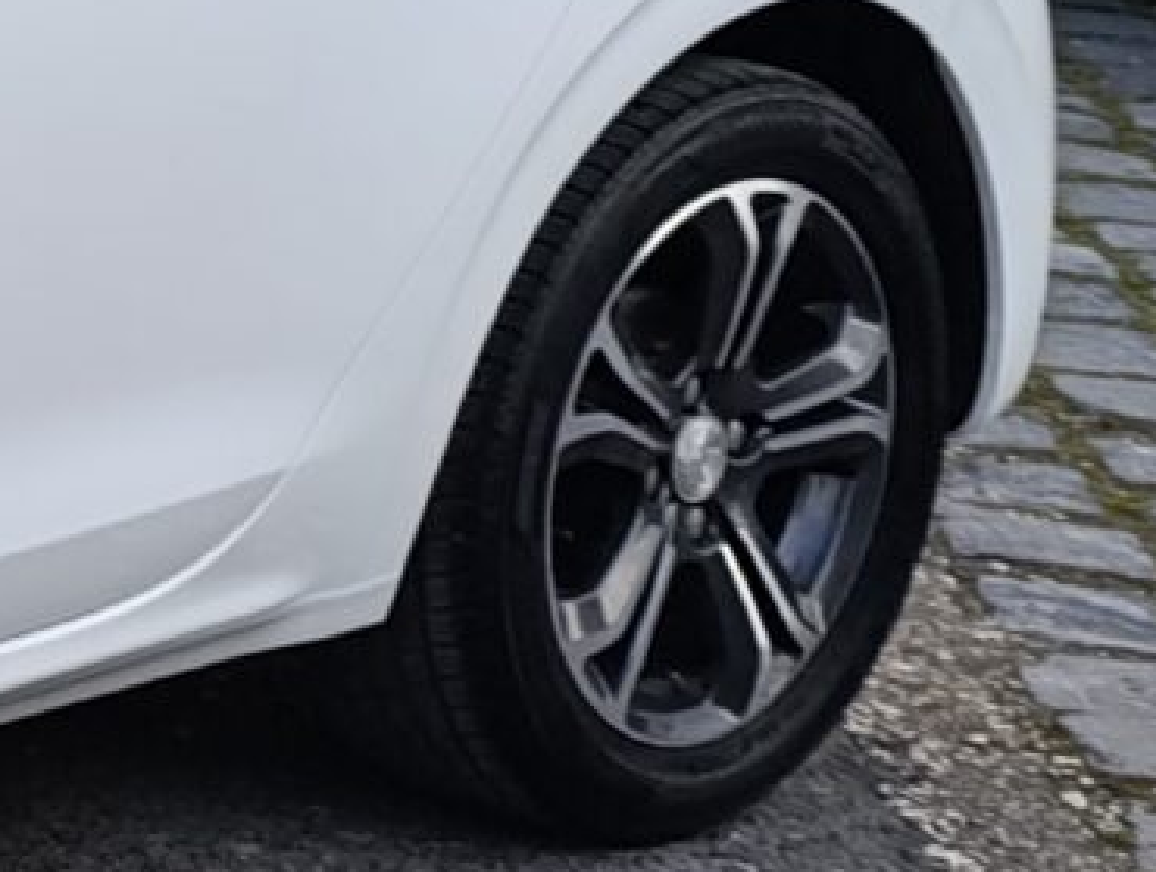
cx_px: -1931
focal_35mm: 159
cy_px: -56
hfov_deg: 10.2
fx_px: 5320
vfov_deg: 9.3
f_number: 1.6
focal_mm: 6.14
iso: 50
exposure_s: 1/304
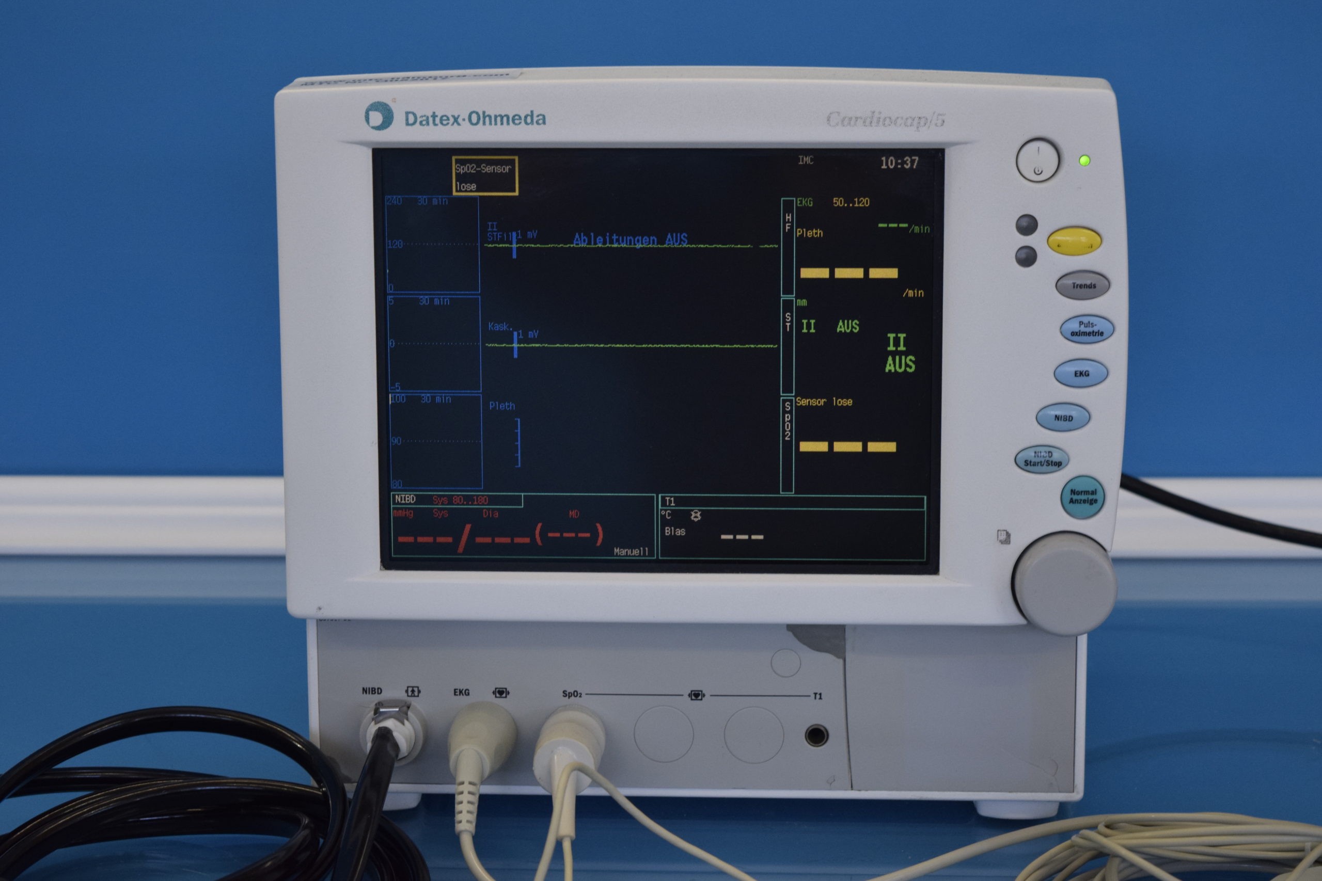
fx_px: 3030
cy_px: 440
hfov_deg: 24.6
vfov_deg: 16.6
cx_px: 661
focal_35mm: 82
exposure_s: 1/90
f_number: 5.6
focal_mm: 55
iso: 1000
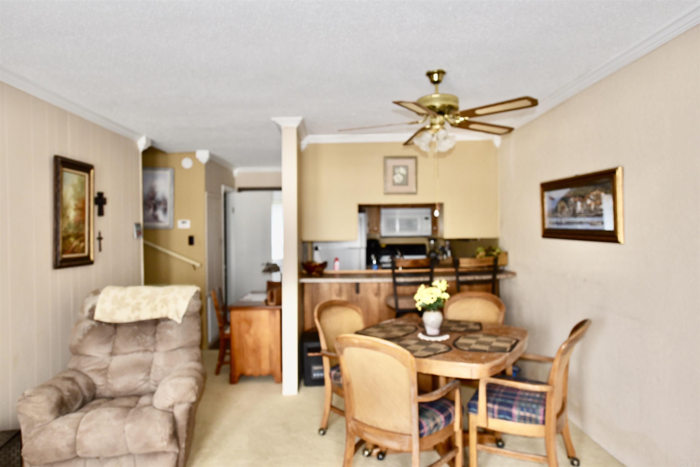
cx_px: 350
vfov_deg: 53.2
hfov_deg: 73.7
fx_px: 467
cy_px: 234
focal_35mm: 24
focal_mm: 24
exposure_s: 1/60
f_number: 2.8
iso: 900
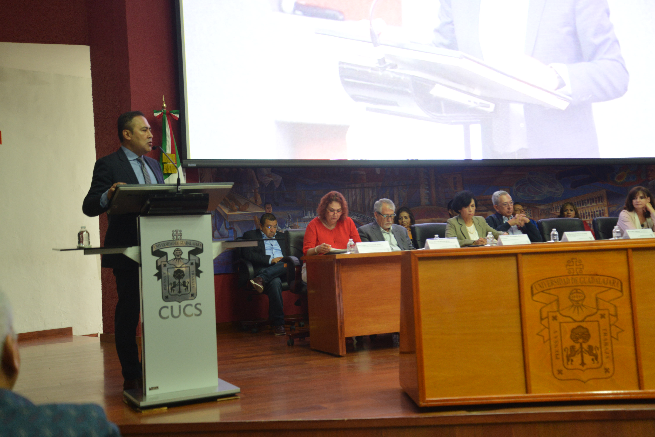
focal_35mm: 44
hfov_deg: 44.5
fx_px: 801
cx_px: 328
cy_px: 218
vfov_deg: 30.5
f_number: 4.2
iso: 1600
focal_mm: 44
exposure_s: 1/13
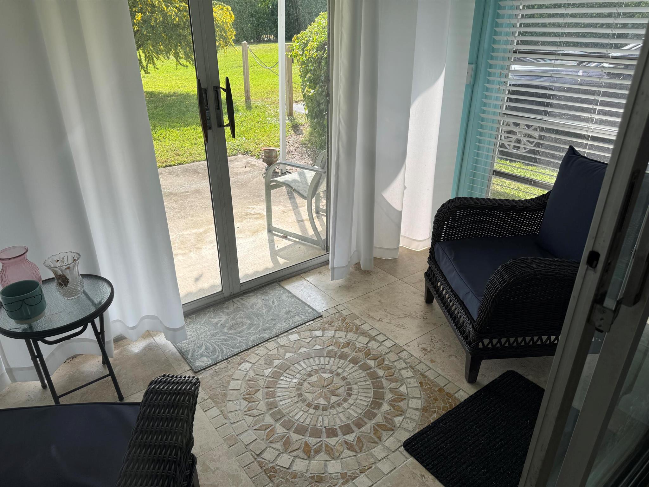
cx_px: 324
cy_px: 244
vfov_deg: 56.8
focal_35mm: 24
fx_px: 450
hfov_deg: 71.6
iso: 80
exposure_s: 1/1005
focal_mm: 6.76
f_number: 1.78
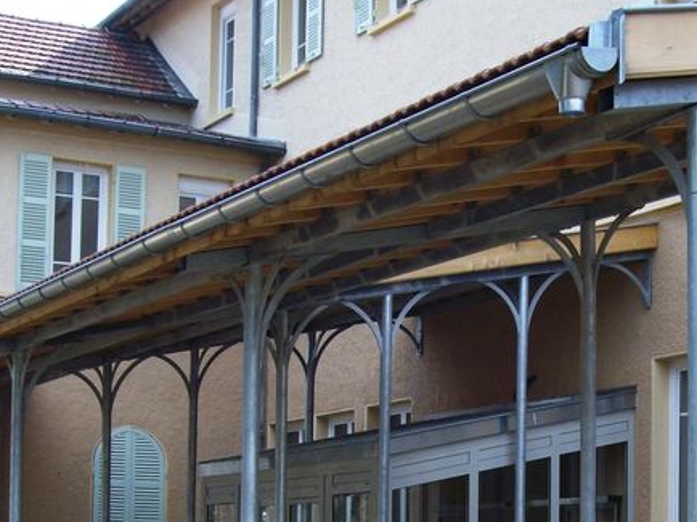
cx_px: 527
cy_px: 456
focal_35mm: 83
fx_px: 1670
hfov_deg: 23.3
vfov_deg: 17.5
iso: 80
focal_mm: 6
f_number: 4.8
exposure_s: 1/160
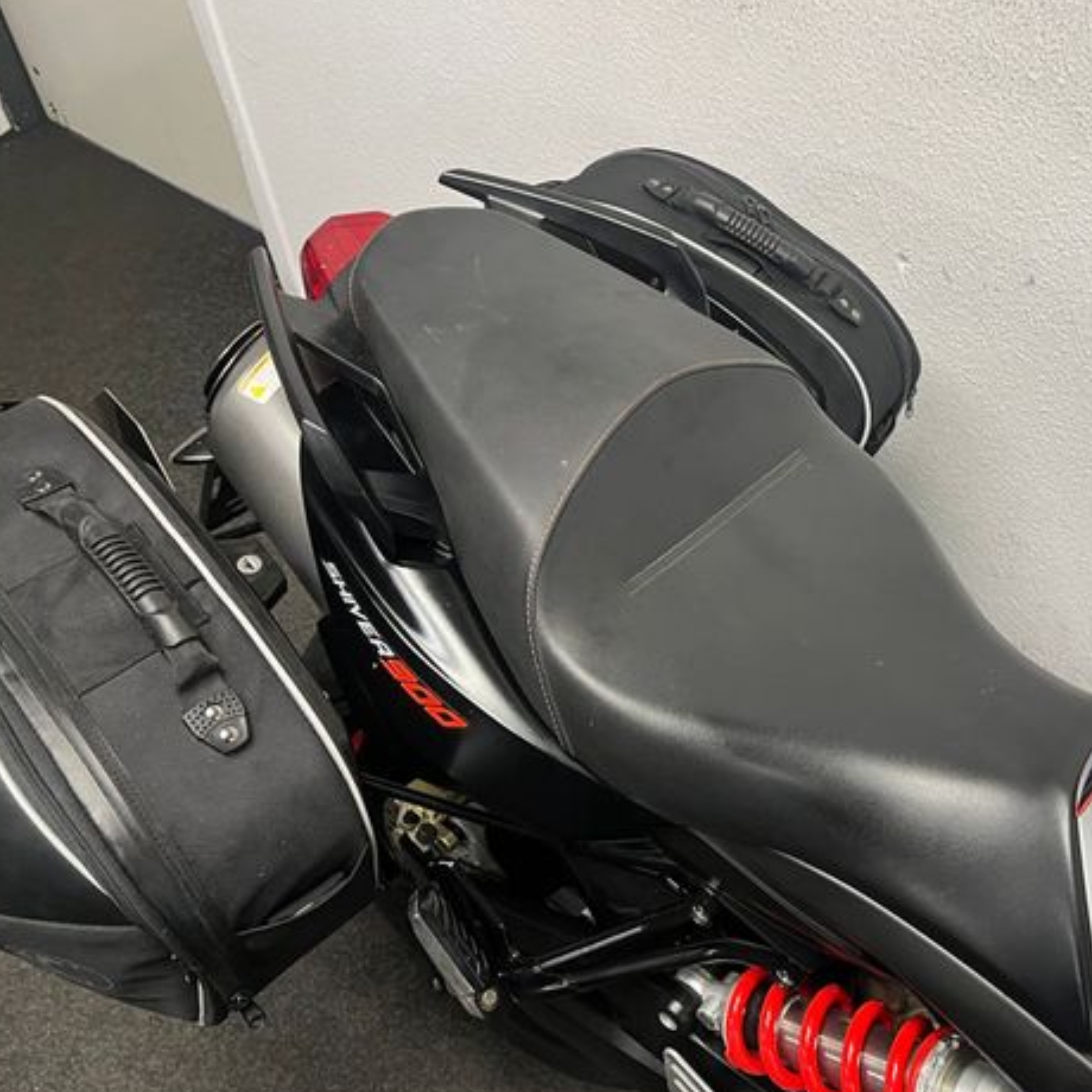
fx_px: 1142
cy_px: 555
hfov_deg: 50.5
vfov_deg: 51.1
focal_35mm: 32
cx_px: 693
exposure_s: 1/50
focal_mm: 5.1
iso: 125
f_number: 1.6
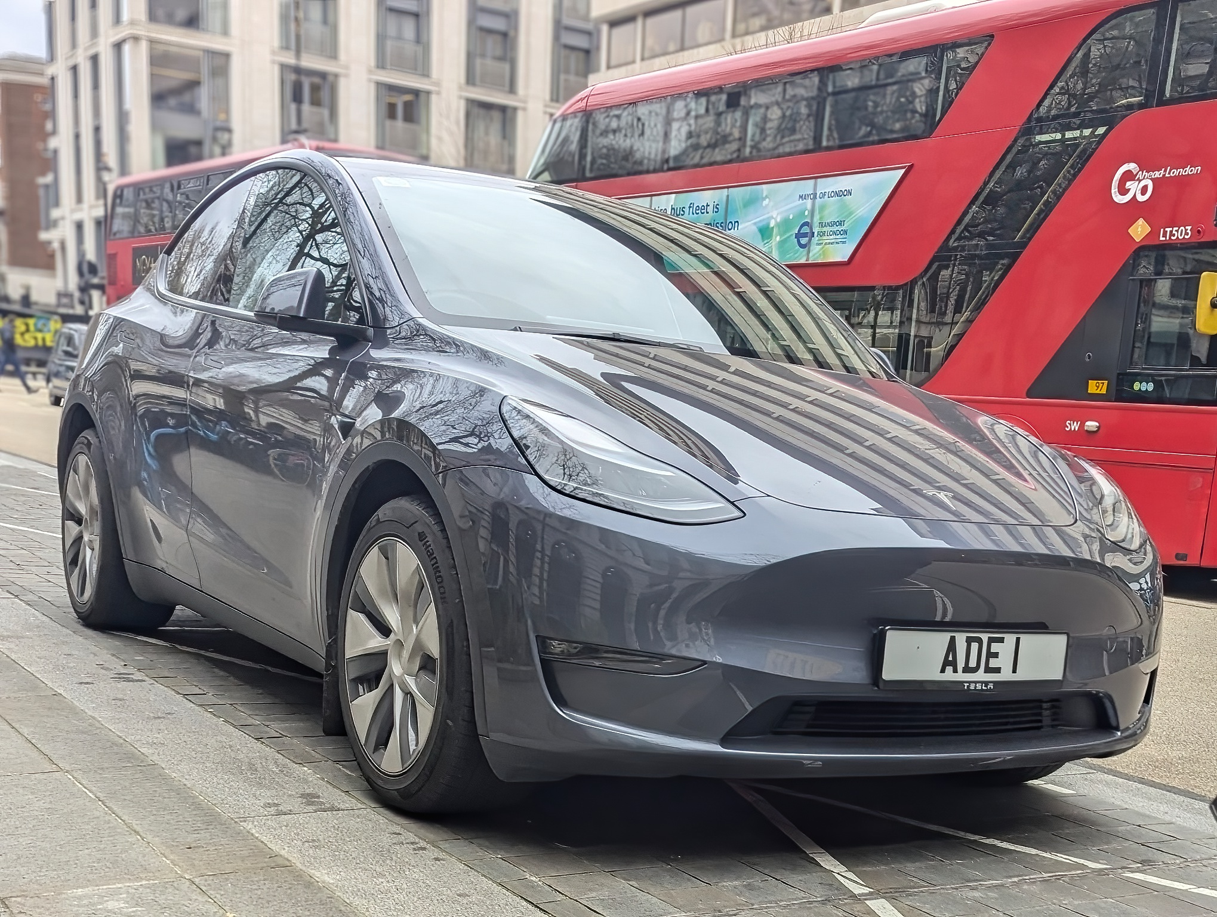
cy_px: 458
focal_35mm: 24
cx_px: 608
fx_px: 845
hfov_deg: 71.5
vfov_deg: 57.0
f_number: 1.85
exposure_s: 1/272
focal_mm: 6.81
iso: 52
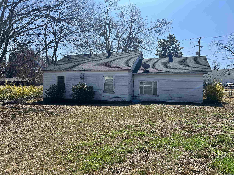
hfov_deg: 67.3
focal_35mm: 26
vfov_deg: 53.1
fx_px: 176
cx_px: 117
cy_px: 88
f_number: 1.5
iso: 50
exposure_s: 1/4115
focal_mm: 5.7
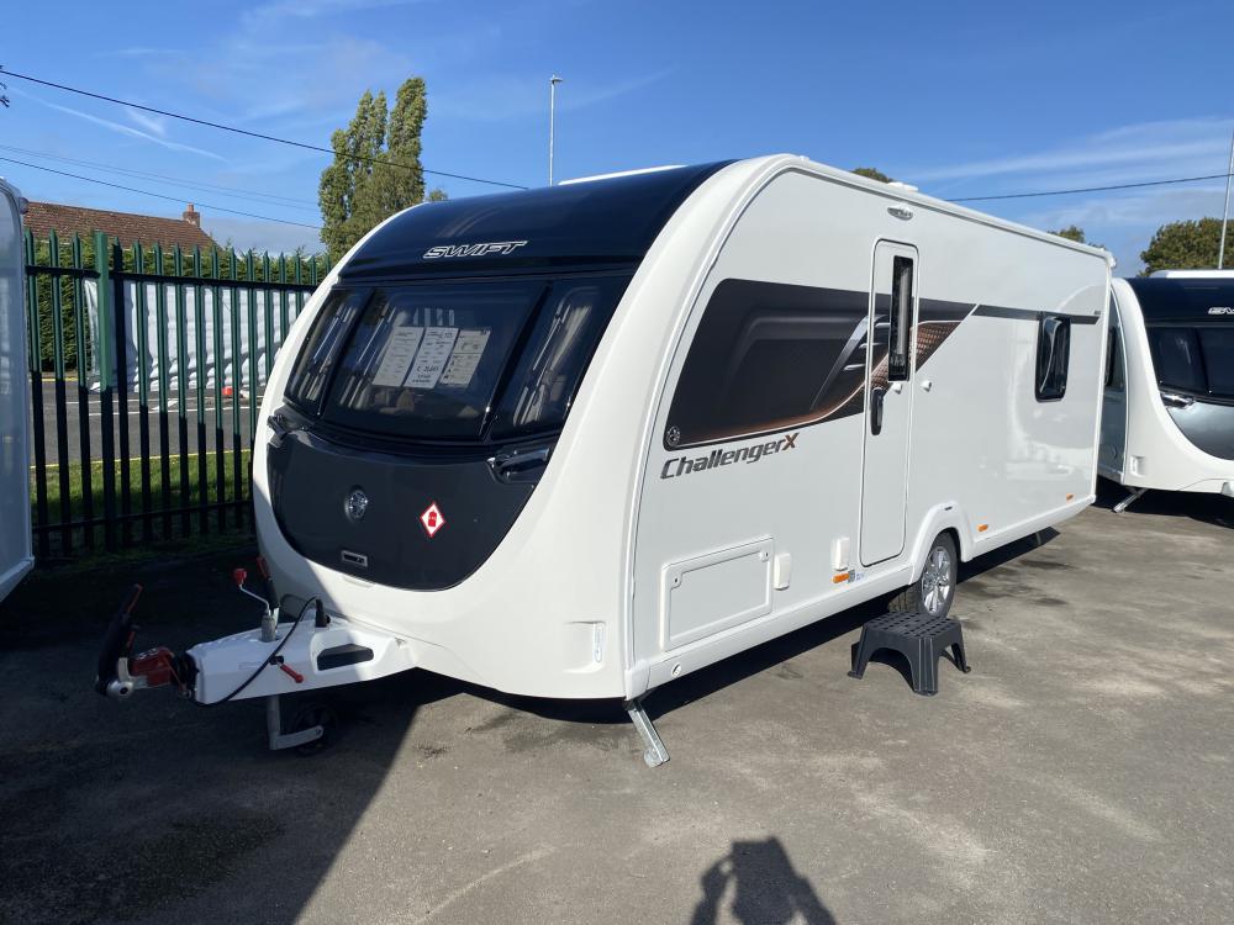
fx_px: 927
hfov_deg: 67.3
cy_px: 462
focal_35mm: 26
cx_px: 617
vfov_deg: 53.1
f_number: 1.8
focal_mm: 4.25
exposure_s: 1/5236
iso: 32
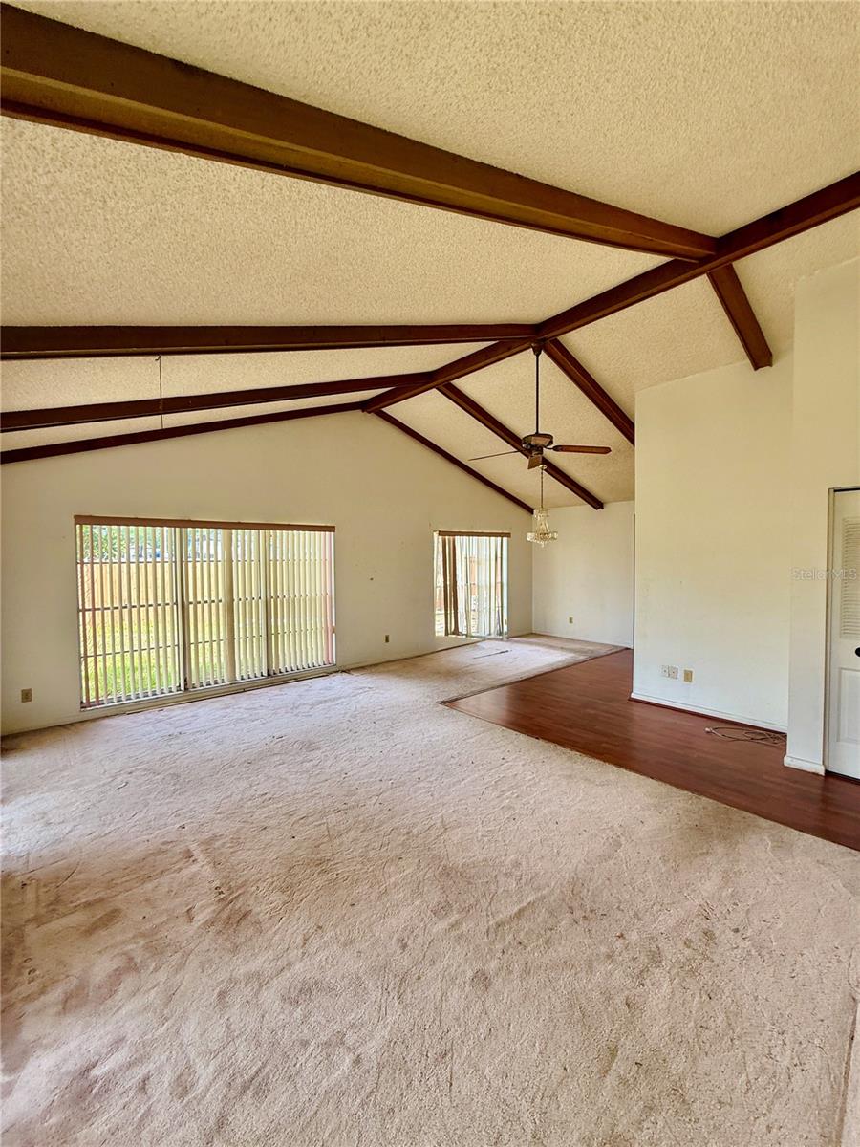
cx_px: 430
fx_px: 464
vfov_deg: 102.1
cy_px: 574
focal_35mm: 14
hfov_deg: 85.7
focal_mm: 2.22
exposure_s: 1/129
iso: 50
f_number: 2.2
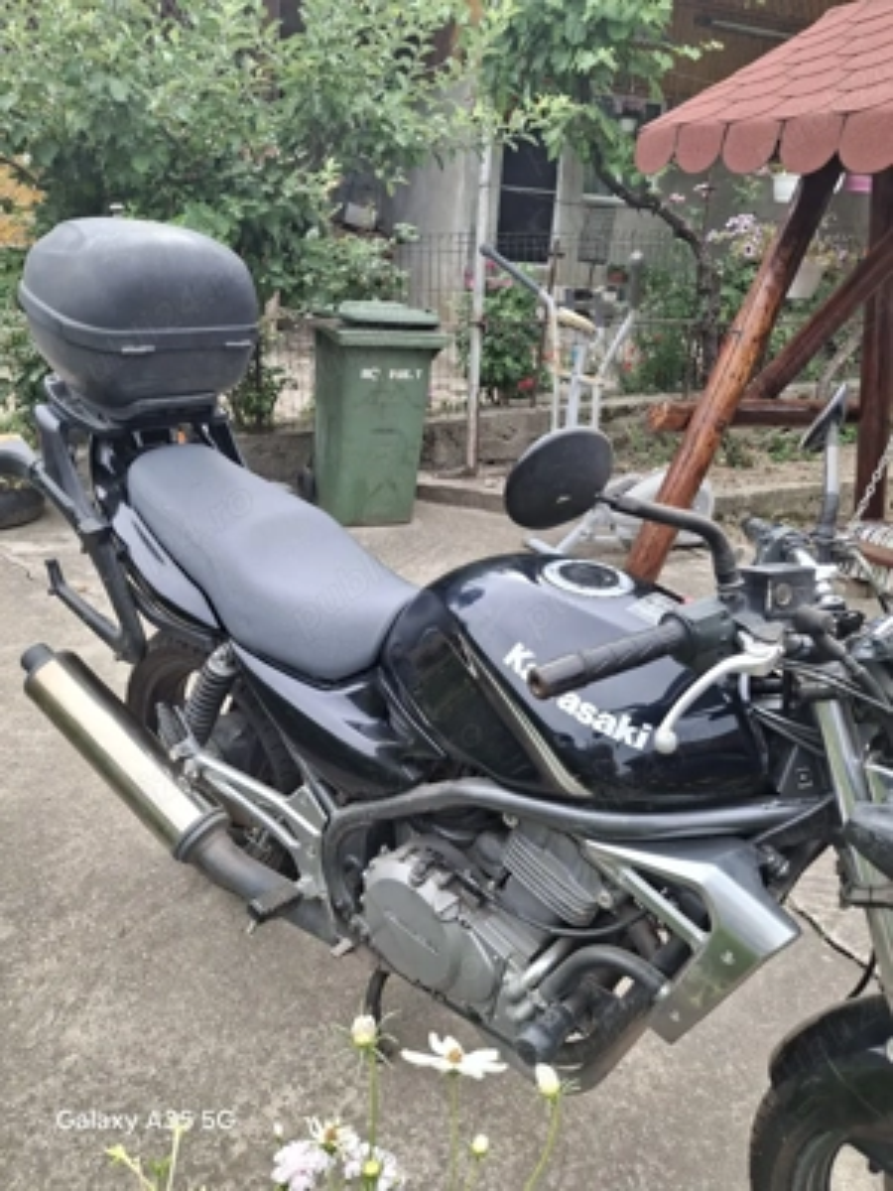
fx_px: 860
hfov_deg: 54.9
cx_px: 446
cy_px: 596
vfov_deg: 69.4
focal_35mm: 25
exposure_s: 1/303
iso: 32
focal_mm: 4.69
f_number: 1.8
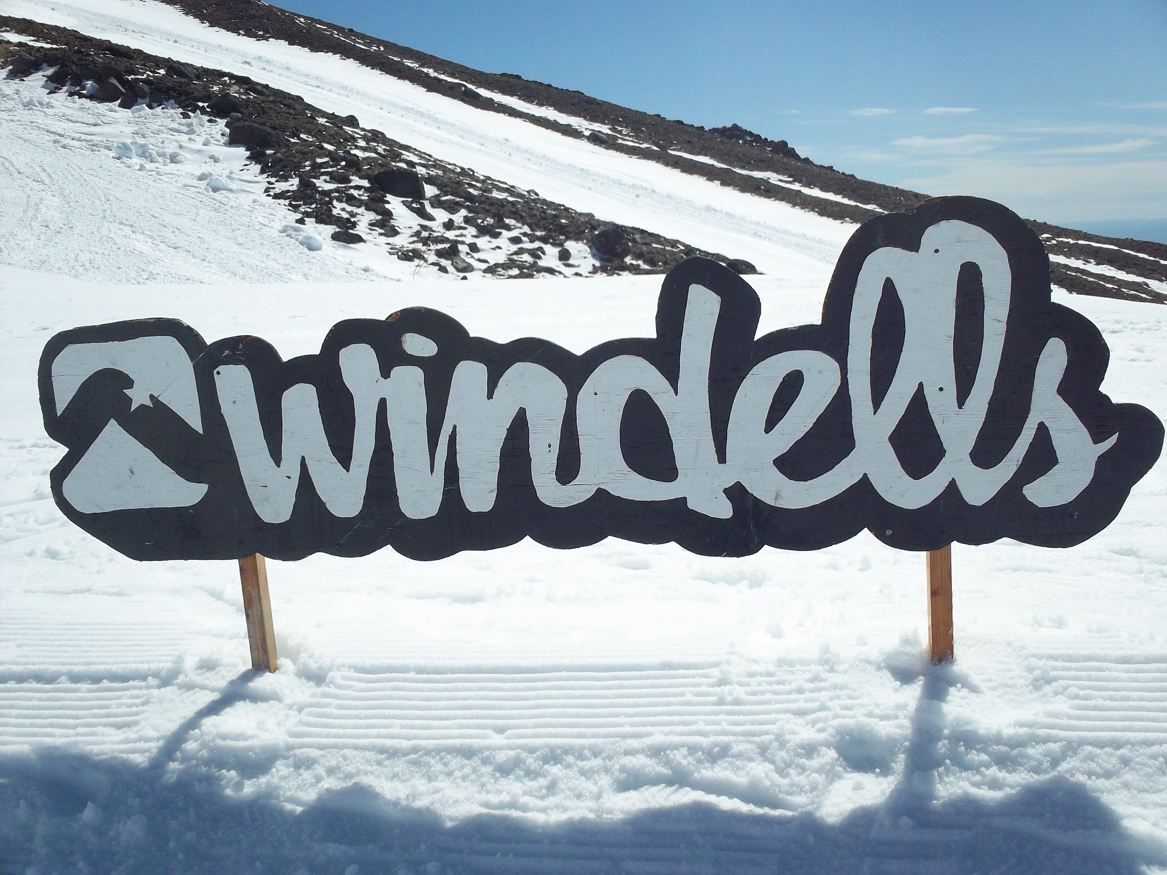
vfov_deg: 37.7
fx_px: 1281
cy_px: 438
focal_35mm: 38
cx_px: 584
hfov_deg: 49.0
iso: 80
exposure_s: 1/1401
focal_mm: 6.3
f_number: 4.5
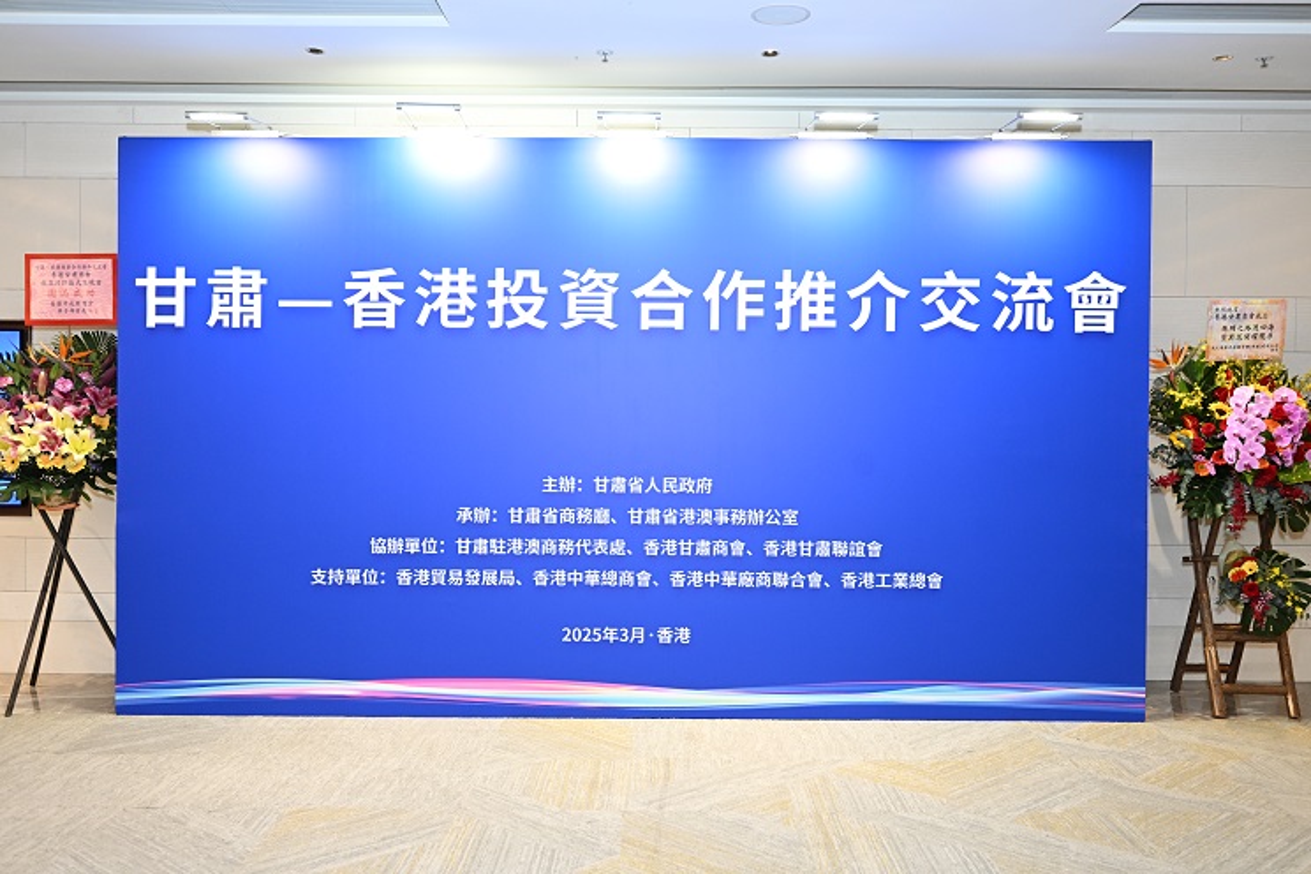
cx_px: 656
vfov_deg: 43.6
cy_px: 437
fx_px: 1092
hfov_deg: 61.9
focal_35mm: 30
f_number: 4
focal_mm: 30
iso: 1600
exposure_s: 1/80
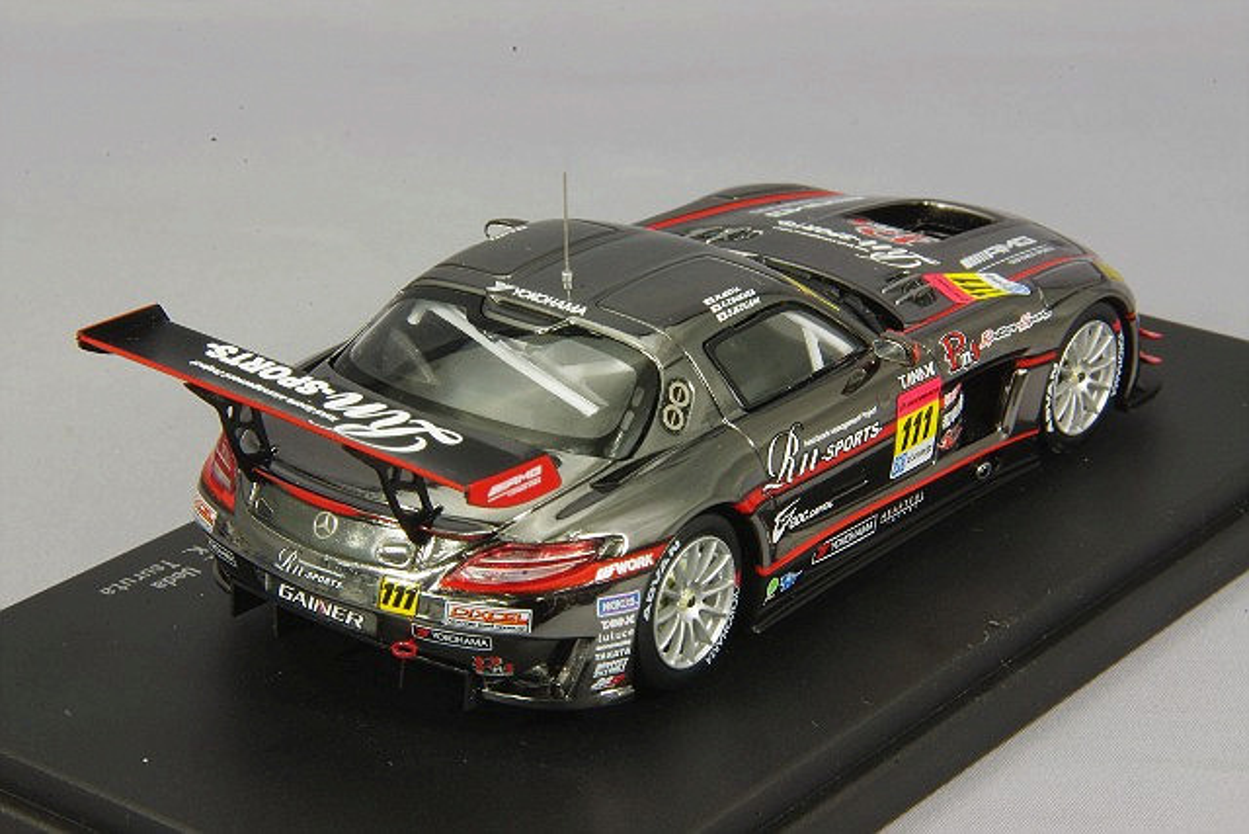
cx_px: 624
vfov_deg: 12.2
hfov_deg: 18.3
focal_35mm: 112
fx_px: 3886
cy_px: 417
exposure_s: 1
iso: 400
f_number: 32
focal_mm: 75
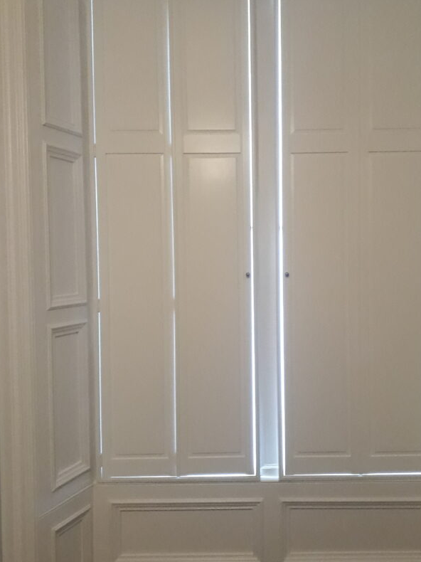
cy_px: 266
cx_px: 267
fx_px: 568
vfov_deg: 52.6
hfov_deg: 40.4
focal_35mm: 35
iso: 500
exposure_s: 1/17
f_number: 1.9
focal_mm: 3.6
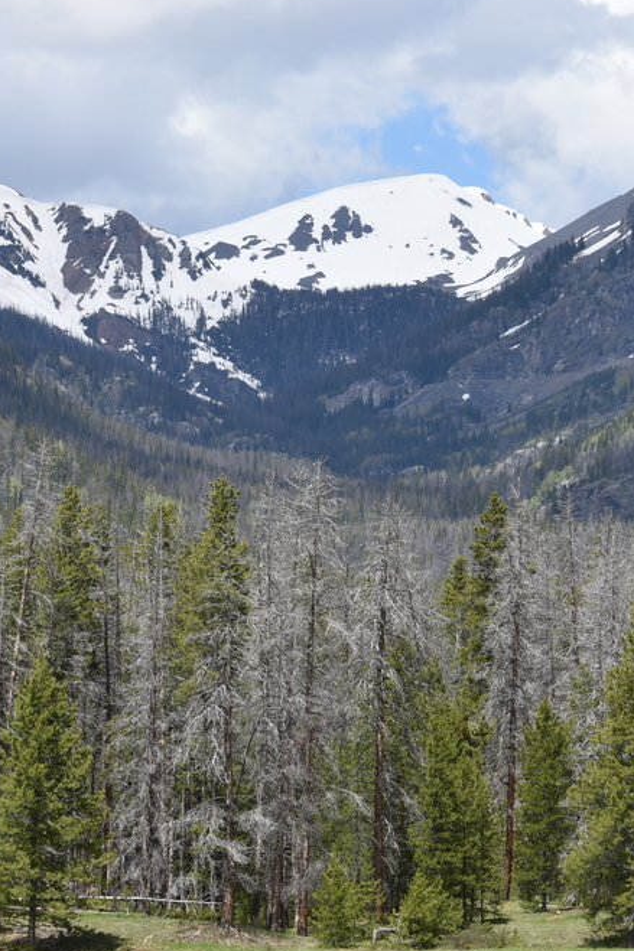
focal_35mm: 204
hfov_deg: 6.7
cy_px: 433
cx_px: 127
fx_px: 5391
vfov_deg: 10.1
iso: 100
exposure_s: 1/250
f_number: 8
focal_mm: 105
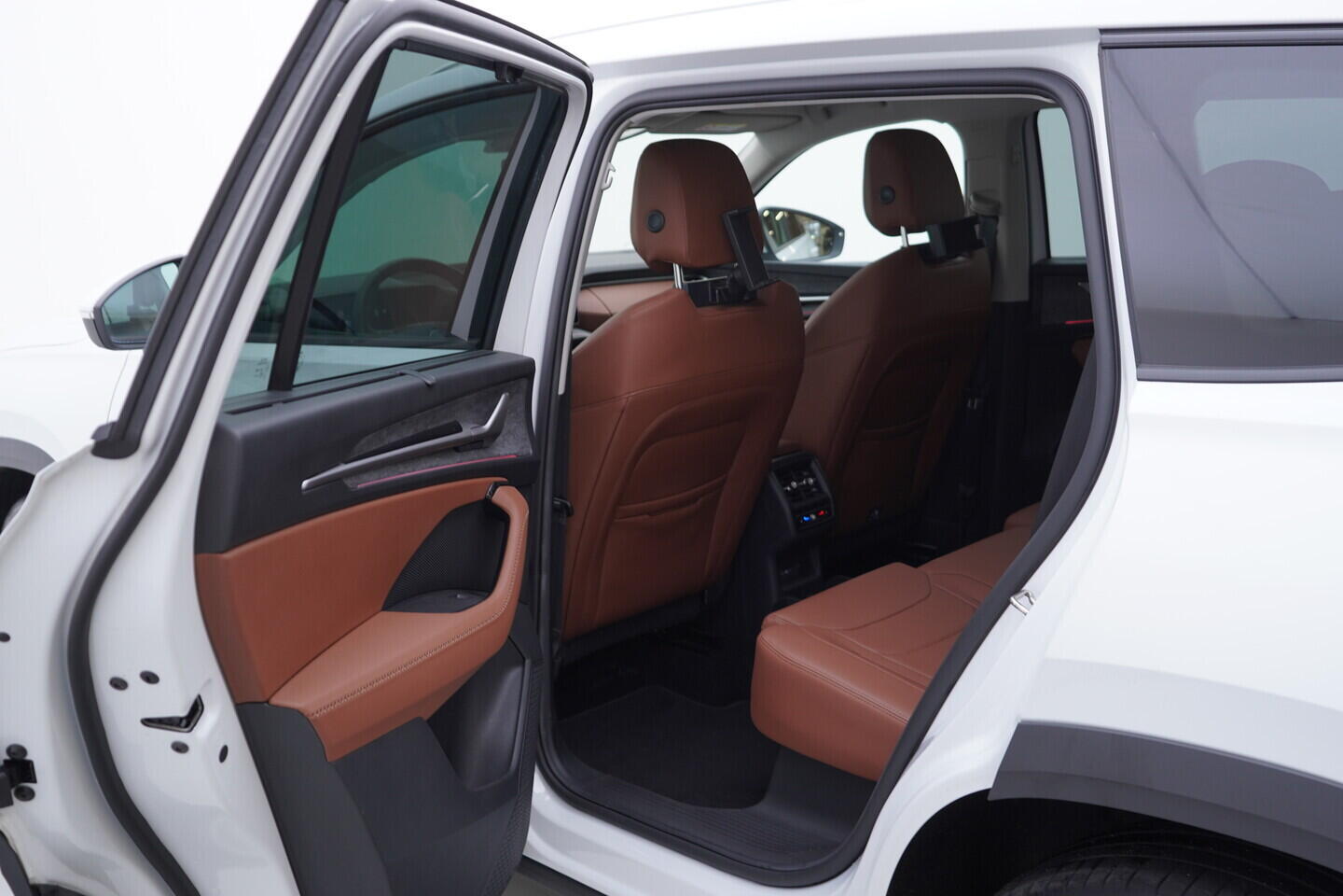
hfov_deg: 53.1
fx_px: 1343
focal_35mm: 36
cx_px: 672
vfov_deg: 36.9
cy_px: 448
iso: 125
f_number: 3.2
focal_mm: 24
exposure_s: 1/50
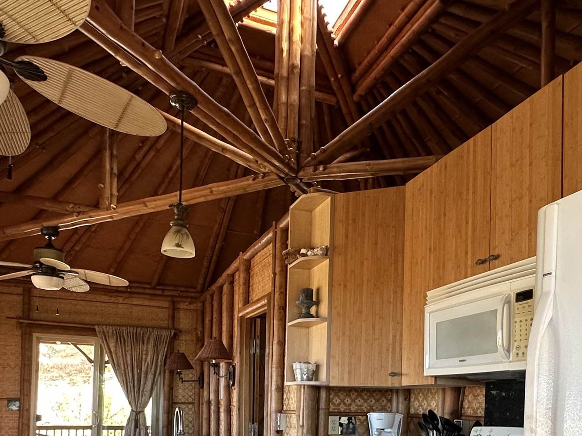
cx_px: 338
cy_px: 394
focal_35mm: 33
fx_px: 555
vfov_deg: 39.7
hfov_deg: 55.1
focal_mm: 2.22
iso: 125
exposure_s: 1/99
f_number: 2.2
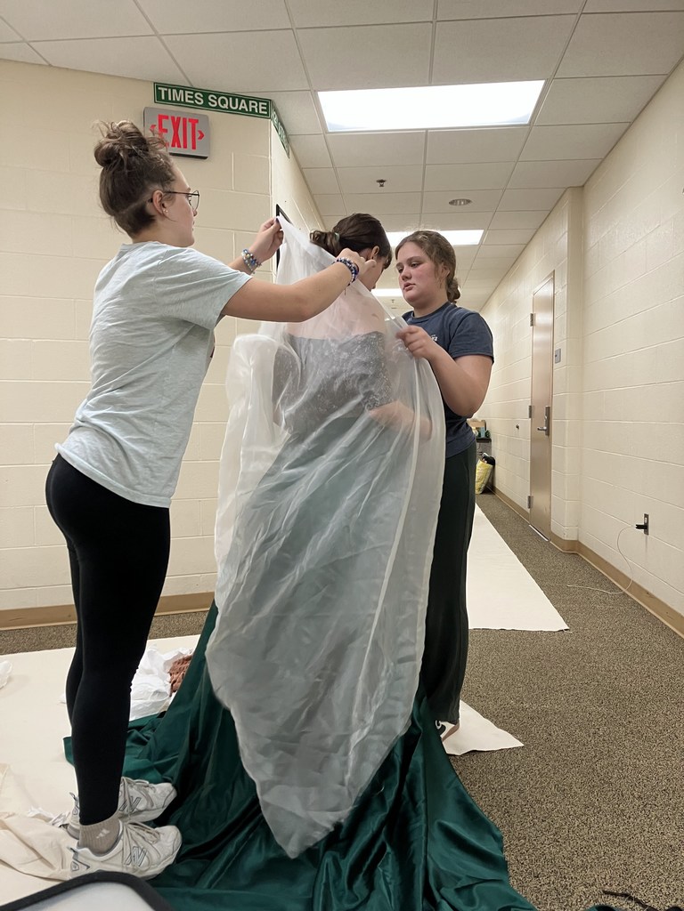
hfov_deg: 49.7
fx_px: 738
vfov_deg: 63.4
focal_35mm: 28
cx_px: 342
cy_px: 456
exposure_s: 1/60
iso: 100
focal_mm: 3.99
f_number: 1.8
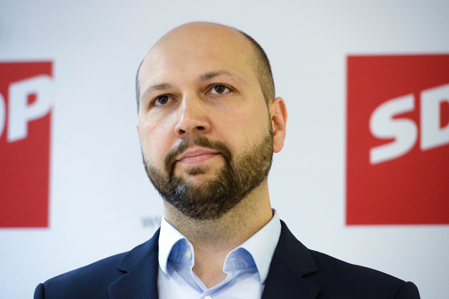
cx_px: 224
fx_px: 2493
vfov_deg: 6.9
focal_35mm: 200
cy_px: 150
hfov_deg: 10.3
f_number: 3.5
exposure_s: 1/125
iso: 4000
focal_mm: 200
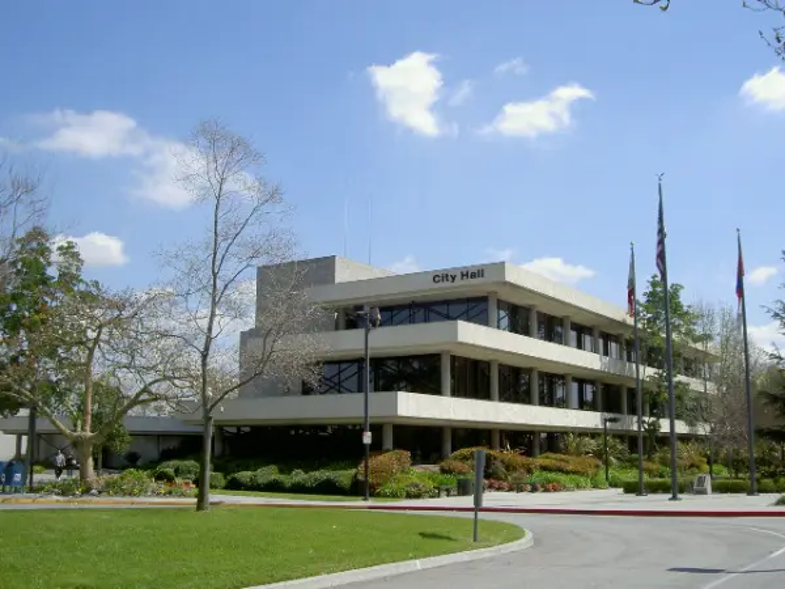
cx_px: 392
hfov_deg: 47.9
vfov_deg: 36.8
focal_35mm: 39
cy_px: 294
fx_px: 884
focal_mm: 8
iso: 100
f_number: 4.7
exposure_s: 1/500
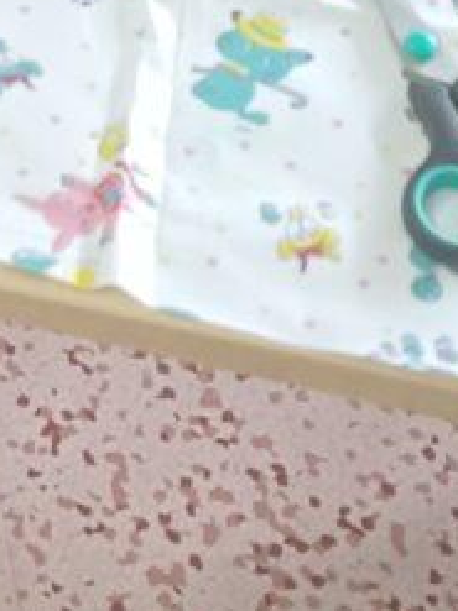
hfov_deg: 8.9
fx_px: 2860
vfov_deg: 11.3
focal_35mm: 162
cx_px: -282
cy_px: -502
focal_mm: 4.65
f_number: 1.8
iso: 250
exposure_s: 1/50
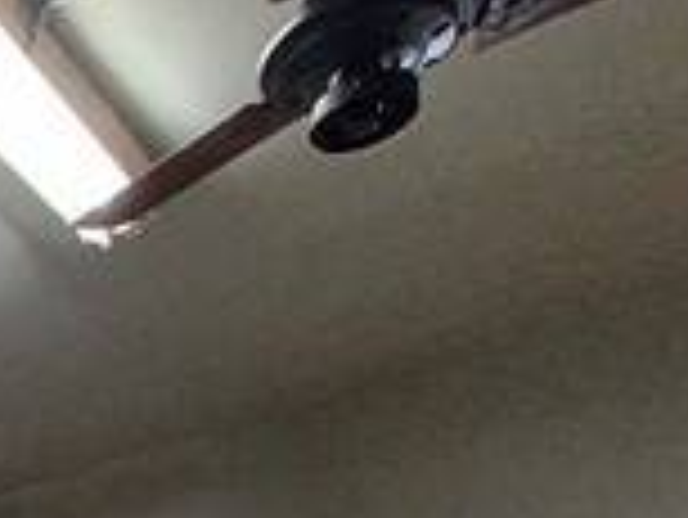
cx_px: -337
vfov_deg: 20.4
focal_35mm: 51
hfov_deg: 26.9
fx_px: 1014
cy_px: 932
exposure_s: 1/24
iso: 160
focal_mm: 1.42
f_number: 2.2
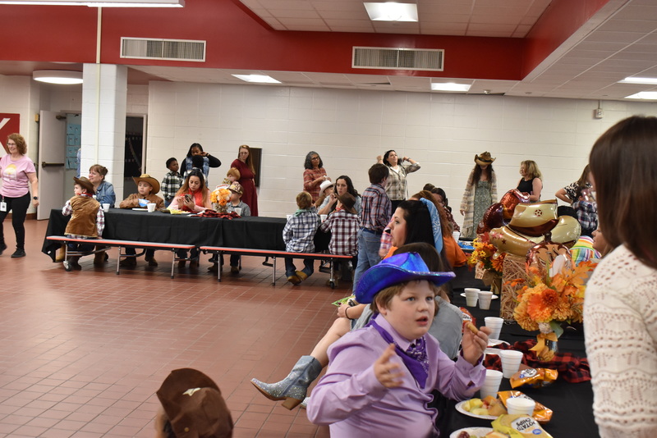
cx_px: 328
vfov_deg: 29.0
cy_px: 219
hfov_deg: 42.3
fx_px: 849
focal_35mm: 46
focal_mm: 31
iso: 1250
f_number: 7.1
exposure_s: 1/50
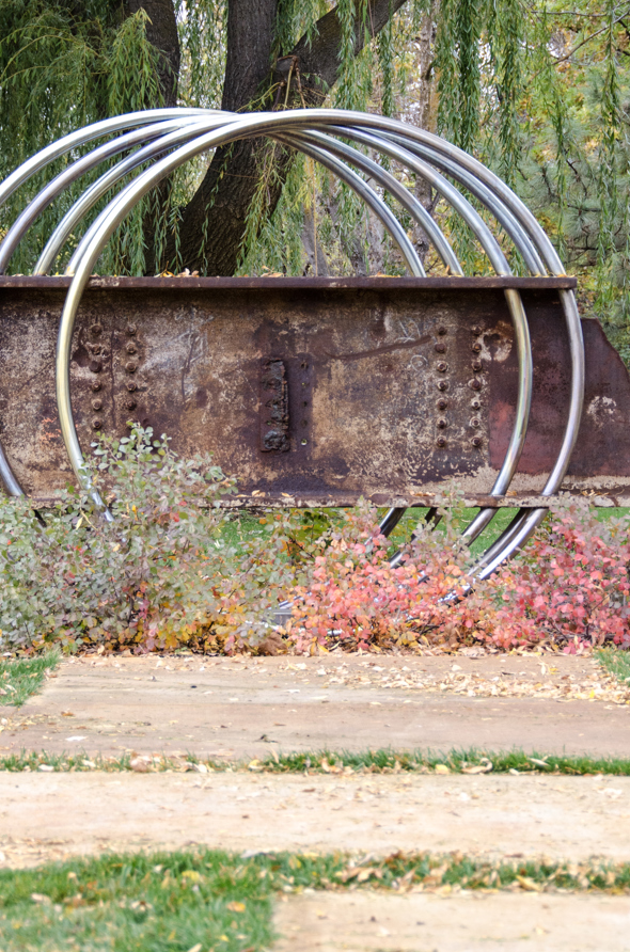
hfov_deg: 10.8
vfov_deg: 16.3
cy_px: 366
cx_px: 316
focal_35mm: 126
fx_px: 3325
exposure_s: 1/500
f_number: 4.8
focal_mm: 62
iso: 400
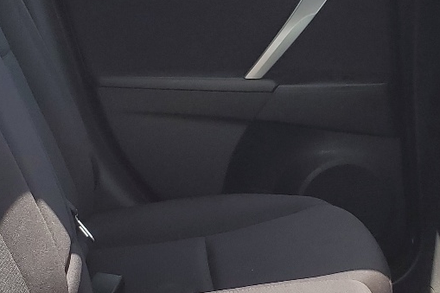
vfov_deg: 16.0
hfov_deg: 23.8
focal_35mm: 85
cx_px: 286
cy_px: 191
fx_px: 1038
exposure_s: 1/625
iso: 50
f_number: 1.5
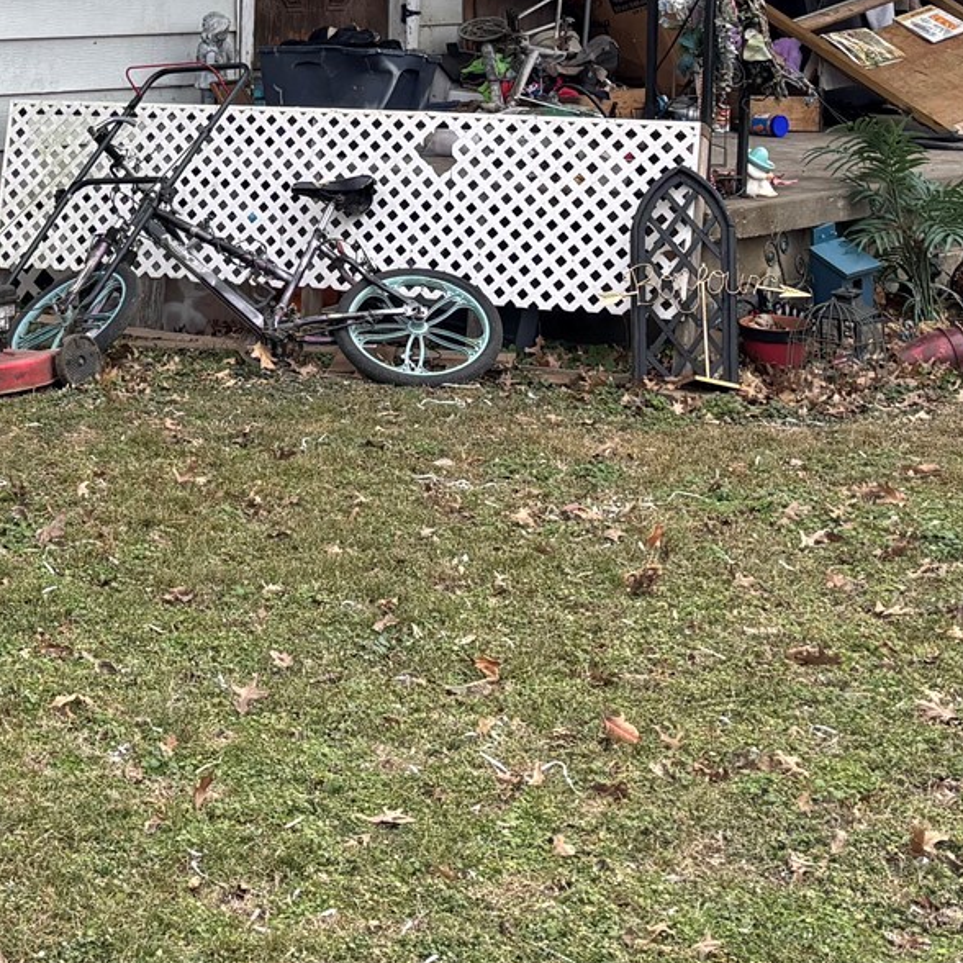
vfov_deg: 22.3
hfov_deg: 22.1
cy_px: 18
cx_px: -39
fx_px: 2361
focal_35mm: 75
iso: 50
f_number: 1.6
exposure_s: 1/865
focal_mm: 5.96
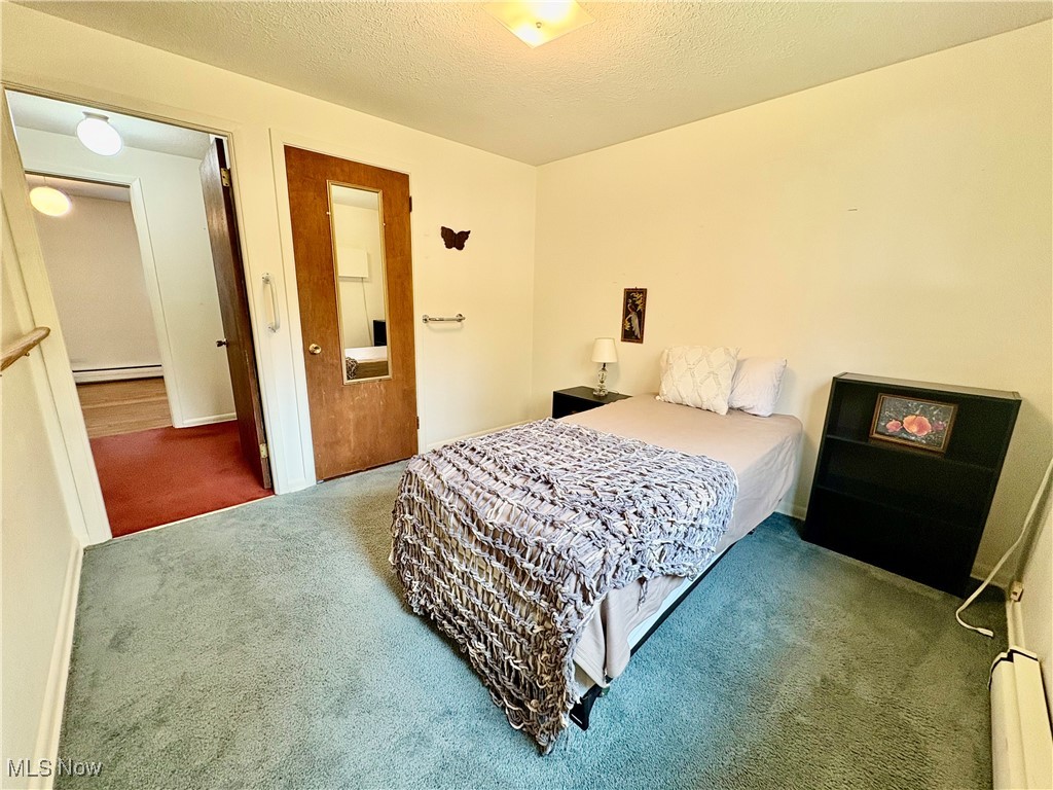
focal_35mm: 14
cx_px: 526
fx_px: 426
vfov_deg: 85.7
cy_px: 395
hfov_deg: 102.1
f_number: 2.2
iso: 160
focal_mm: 2.22
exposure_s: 1/60
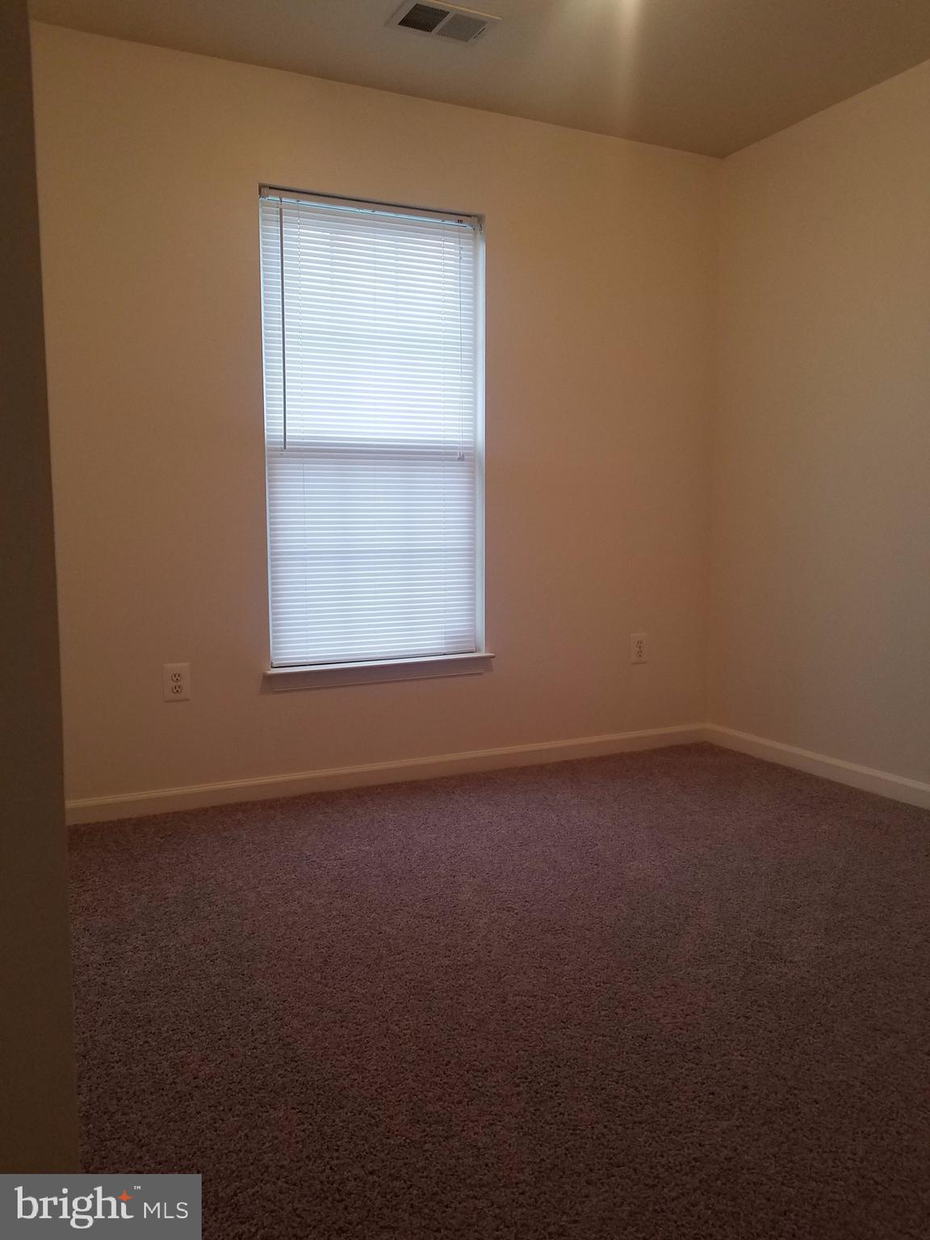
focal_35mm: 26
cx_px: 465
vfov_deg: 67.3
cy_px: 620
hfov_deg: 53.1
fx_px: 931
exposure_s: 1/40
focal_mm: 4.2
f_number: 1.7
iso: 160
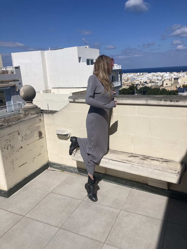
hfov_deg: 49.7
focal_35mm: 28
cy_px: 124
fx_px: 202
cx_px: 94
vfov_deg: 63.4
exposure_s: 1/6897
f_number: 1.8
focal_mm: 3.99
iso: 25
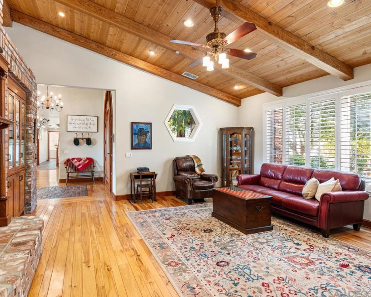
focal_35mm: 20
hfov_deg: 80.1
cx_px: 165
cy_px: 145
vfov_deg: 68.1
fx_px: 220
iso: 80
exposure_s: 1.6
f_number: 8
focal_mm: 17
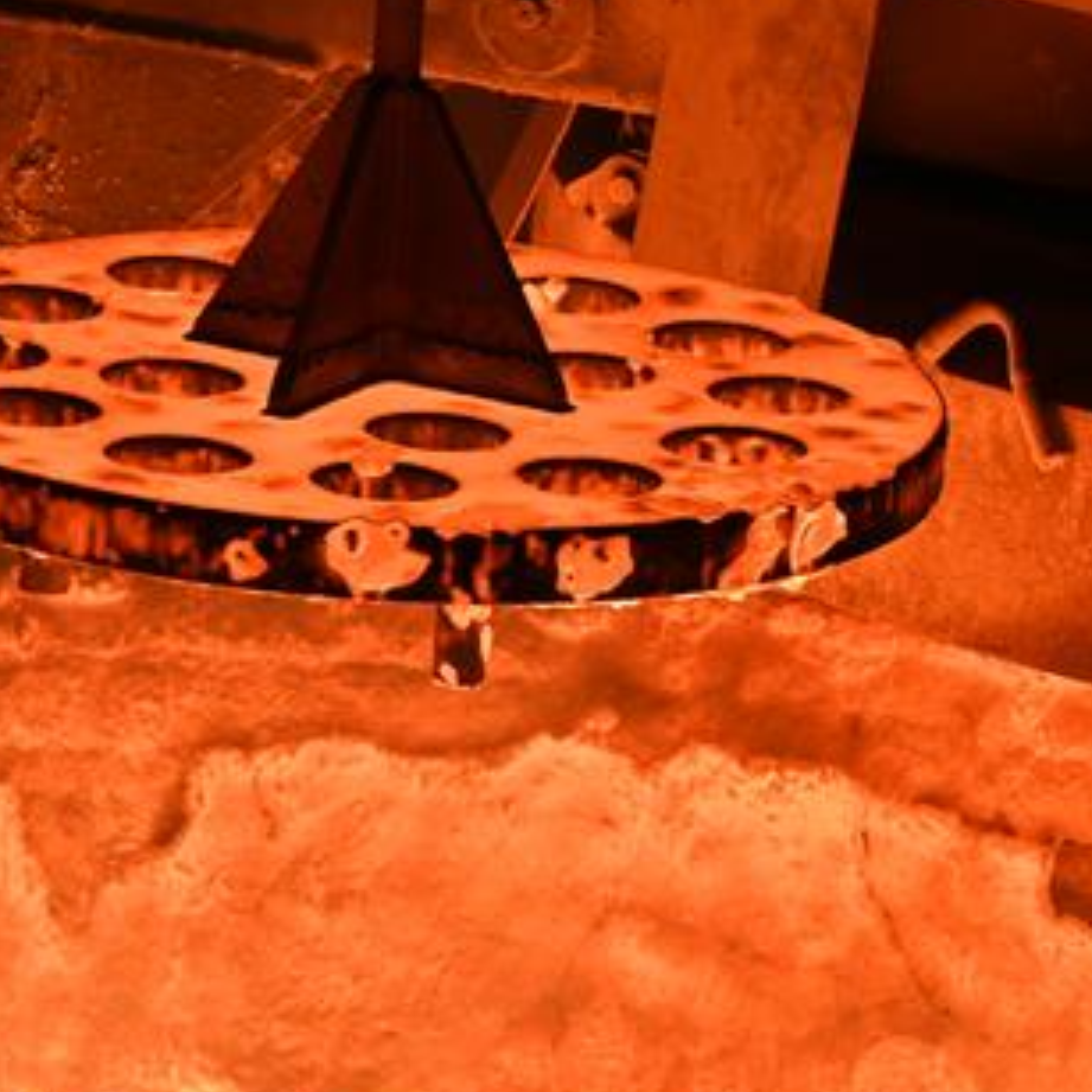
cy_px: 438
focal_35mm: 388
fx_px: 13848
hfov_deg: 4.5
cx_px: 402
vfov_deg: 4.5
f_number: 6.3
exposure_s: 1/500
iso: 125
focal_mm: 200
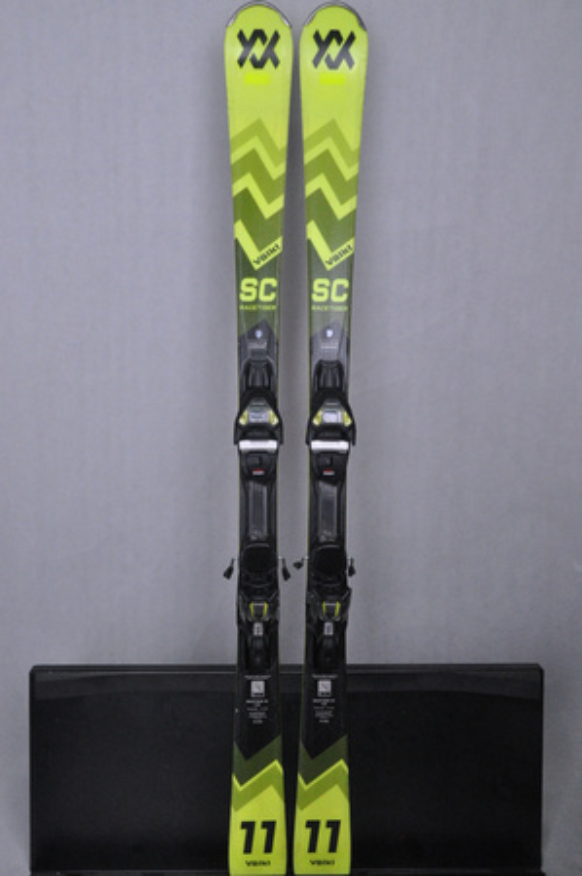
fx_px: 875
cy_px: 438
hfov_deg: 36.8
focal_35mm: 36
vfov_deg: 53.2
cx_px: 291
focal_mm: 24
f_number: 9.5
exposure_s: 1/125
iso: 3200
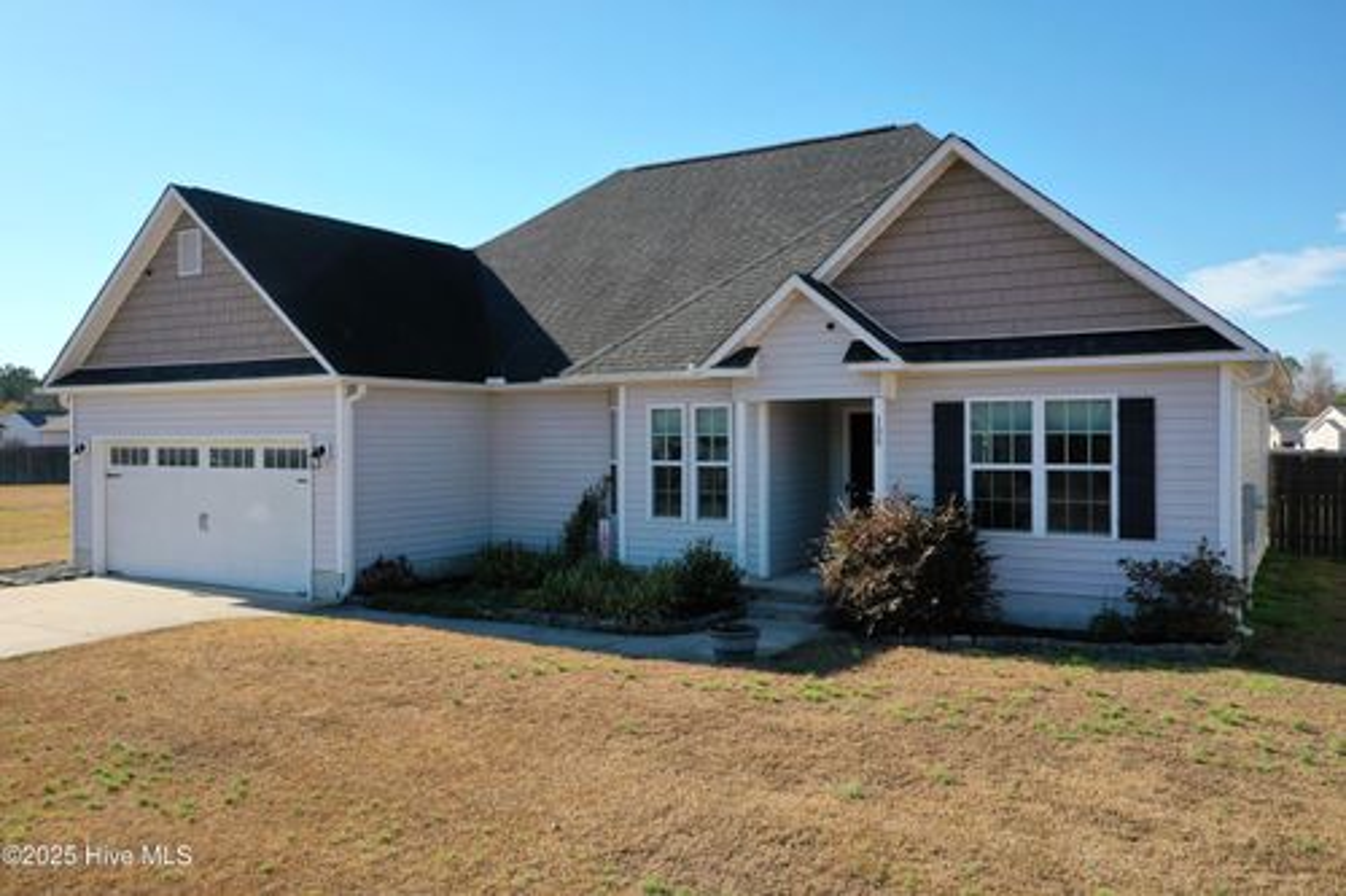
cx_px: 673
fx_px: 1046
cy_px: 448
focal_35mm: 28
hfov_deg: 65.5
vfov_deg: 46.4
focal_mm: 10.26
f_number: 6.3
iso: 100
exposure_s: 1/40
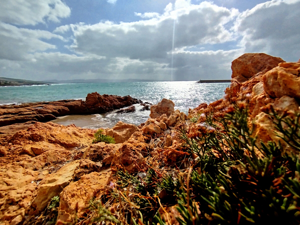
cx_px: 150
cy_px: 112
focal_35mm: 15
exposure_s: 1/4002
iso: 50
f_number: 2.2
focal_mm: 1.65
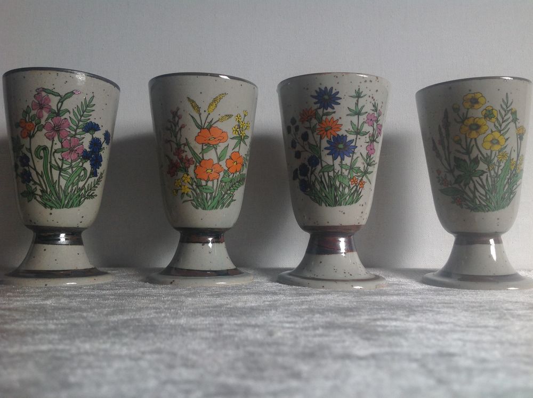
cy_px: 199
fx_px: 538
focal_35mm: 35
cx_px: 266
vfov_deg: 40.6
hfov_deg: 52.7
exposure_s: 1/159
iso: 50
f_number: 2.4
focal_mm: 4.28
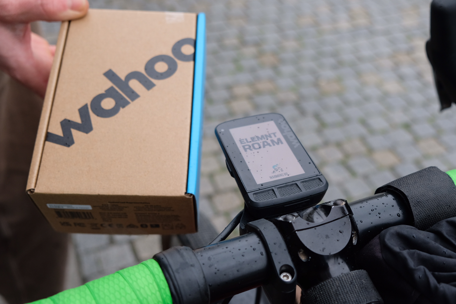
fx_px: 405
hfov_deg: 58.7
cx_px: 228
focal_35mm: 32
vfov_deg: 41.1
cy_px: 152
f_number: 3.6
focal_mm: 21.4
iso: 400
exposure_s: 1/350
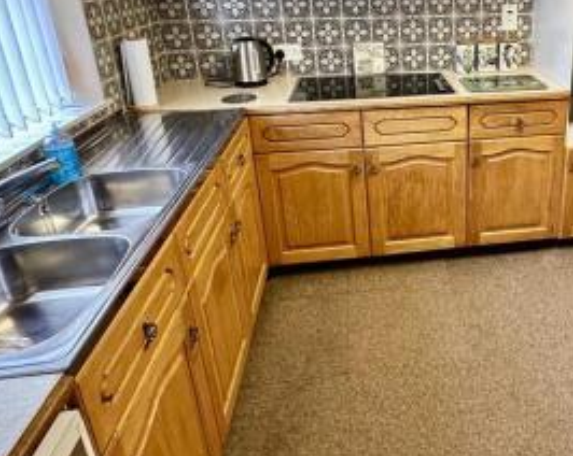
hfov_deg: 55.4
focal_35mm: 30
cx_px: 445
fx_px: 508
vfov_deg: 47.4
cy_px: 143
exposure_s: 1/50
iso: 250
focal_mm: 2.22
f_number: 2.2
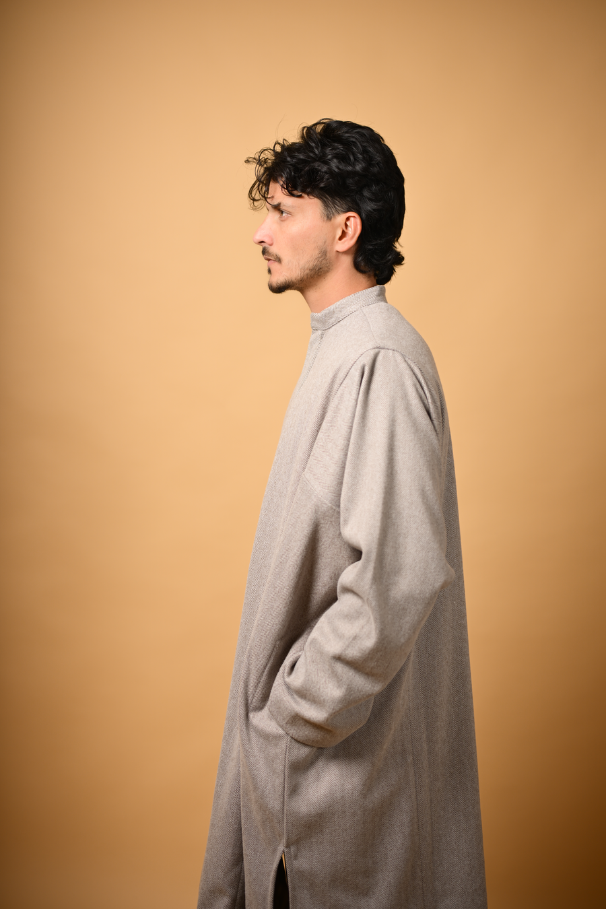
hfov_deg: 27.0
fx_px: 1262
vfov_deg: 39.6
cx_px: 303
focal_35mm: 50
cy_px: 454
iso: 125
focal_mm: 50
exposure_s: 1/1000
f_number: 2.2
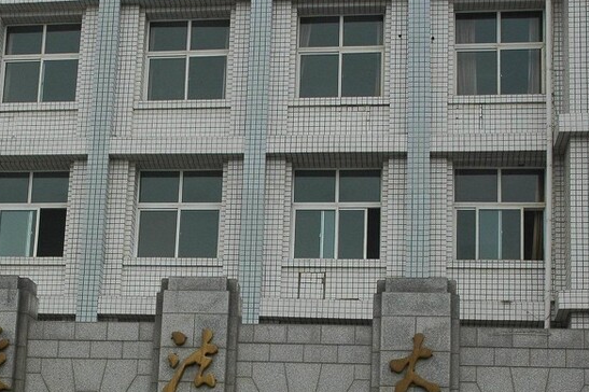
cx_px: 164
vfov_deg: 17.0
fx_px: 1292
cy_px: 361
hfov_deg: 25.4
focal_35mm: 79
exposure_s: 1/80
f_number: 8
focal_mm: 24
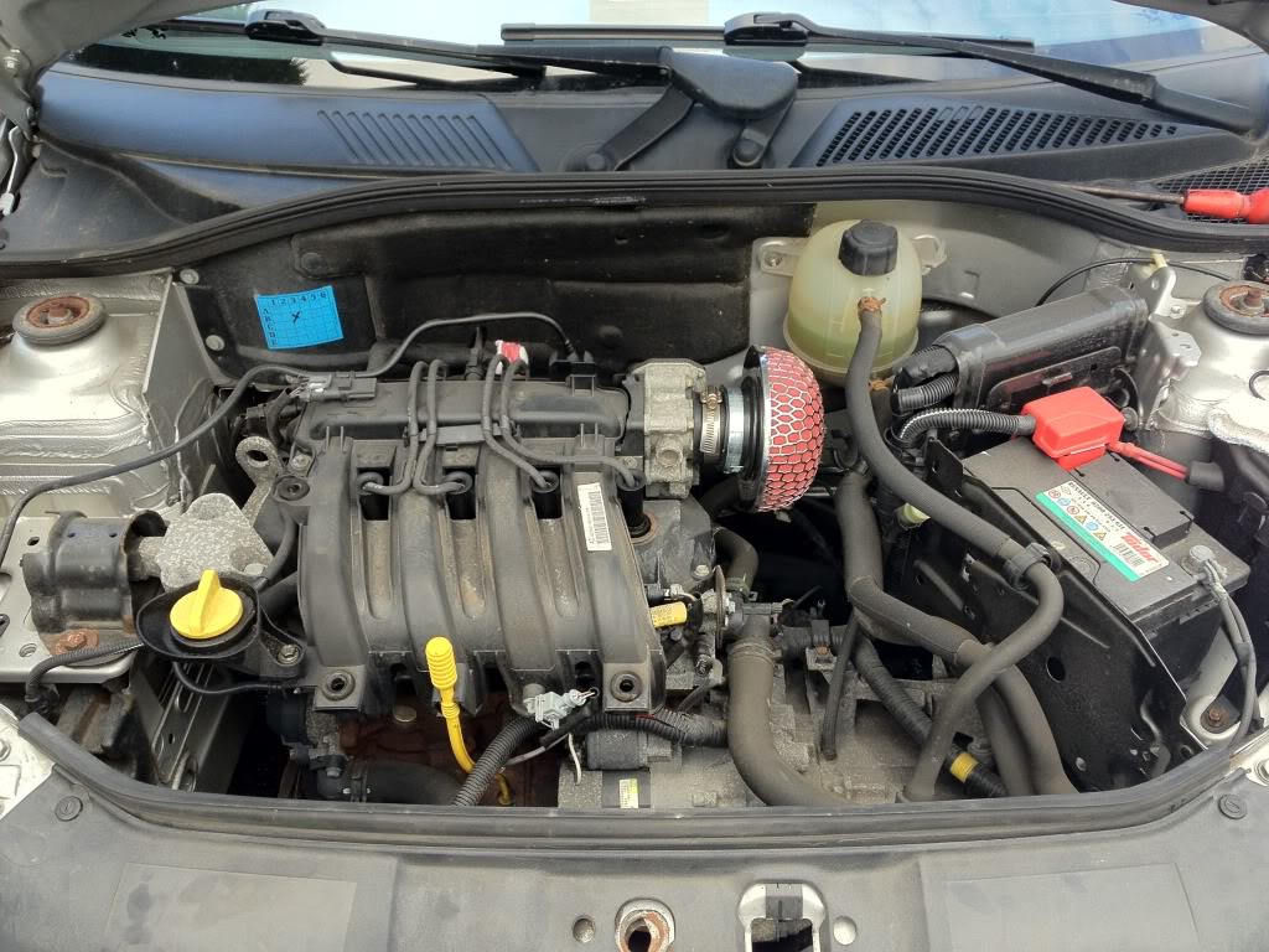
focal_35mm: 35
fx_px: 1283
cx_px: 634
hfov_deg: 52.6
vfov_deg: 40.7
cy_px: 476
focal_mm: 4.3
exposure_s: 1/60
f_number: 2.4
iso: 80
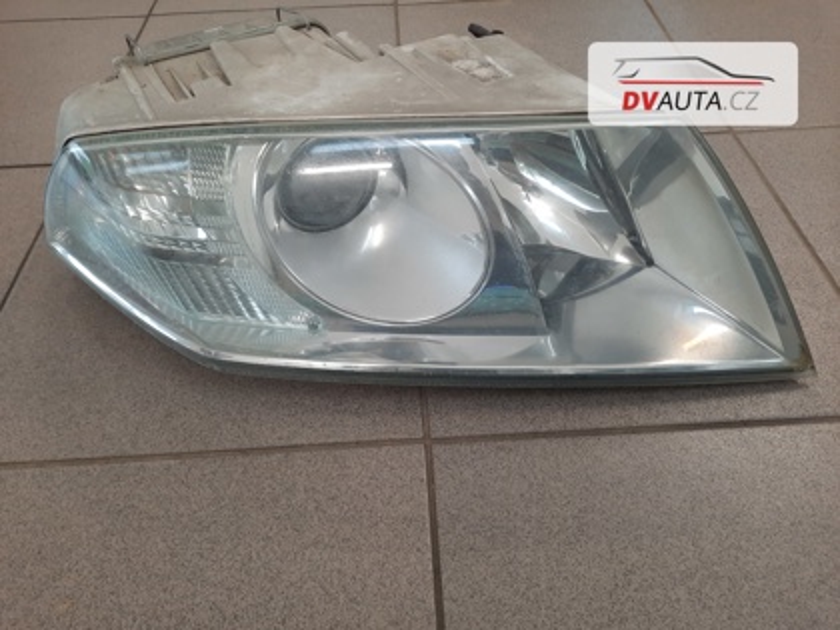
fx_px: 607
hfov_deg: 69.4
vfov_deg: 54.9
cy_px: 315
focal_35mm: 25
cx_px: 420
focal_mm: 4.6
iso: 160
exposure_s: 1/50
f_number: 2
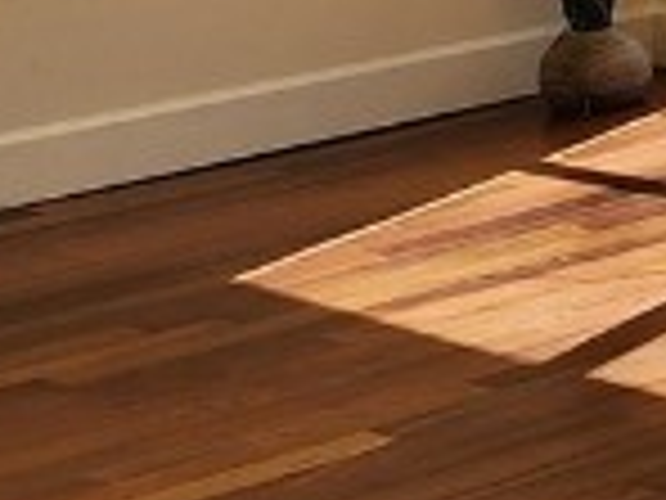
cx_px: 1904
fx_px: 3059
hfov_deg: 9.9
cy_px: -365
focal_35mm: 159
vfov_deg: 9.0
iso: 80
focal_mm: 6.4
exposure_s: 1/180
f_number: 1.8
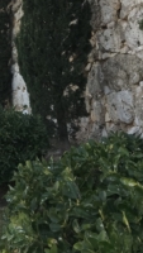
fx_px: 410
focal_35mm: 61
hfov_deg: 18.4
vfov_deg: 32.7
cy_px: 29
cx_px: -46
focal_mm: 3.99
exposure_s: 1/1623
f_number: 1.8
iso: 20
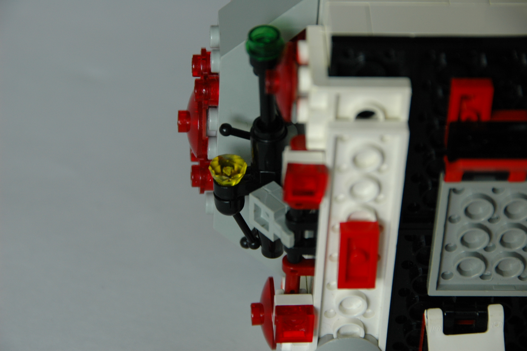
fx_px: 4388
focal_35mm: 300
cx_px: 264
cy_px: 176
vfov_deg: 4.6
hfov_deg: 6.9
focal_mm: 200
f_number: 7.1
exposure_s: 1/20
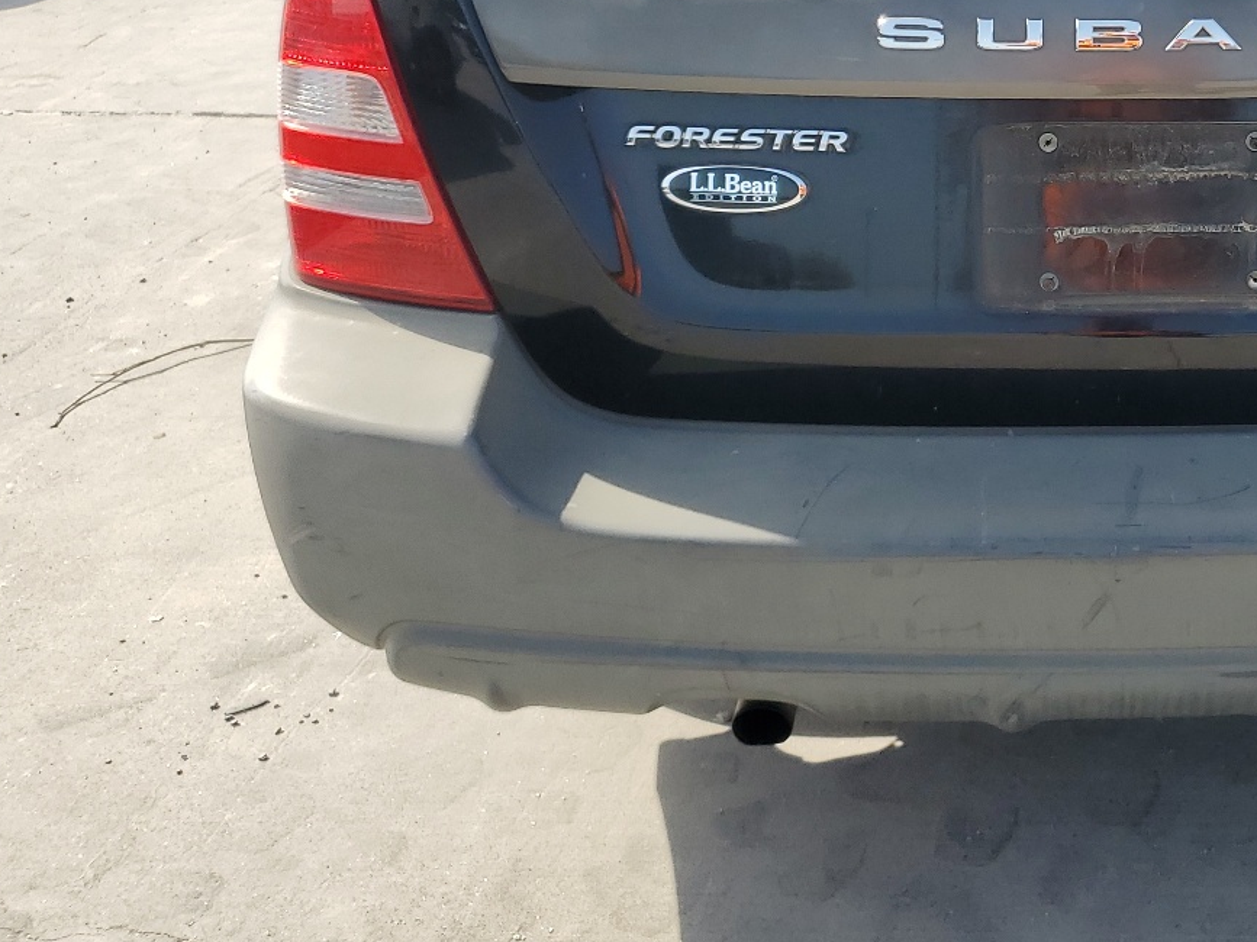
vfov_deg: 29.0
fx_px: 1743
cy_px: 86
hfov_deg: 37.0
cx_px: 1138
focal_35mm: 48
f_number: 1.5
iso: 50
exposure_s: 1/1667
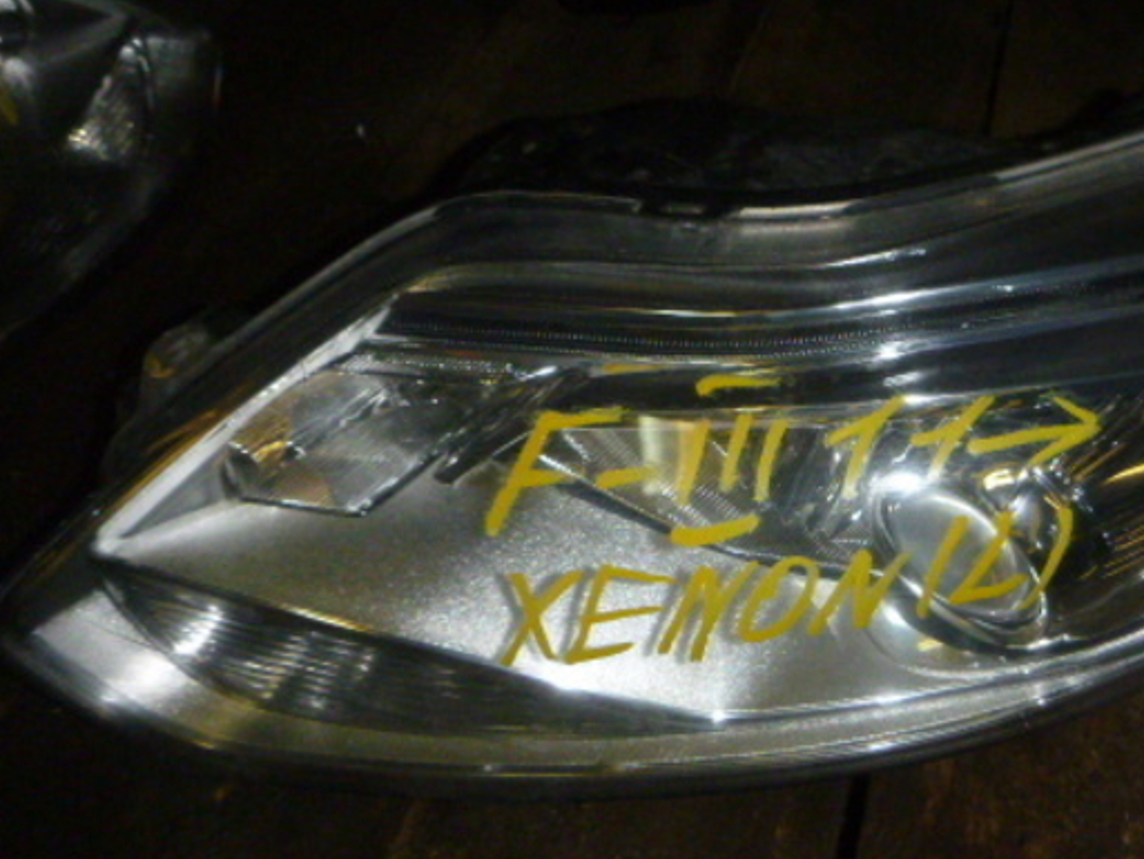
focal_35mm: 39
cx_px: 850
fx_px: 1289
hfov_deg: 46.2
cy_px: 408
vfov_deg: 36.8
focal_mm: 4.5
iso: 400
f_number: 3.9
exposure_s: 1/60
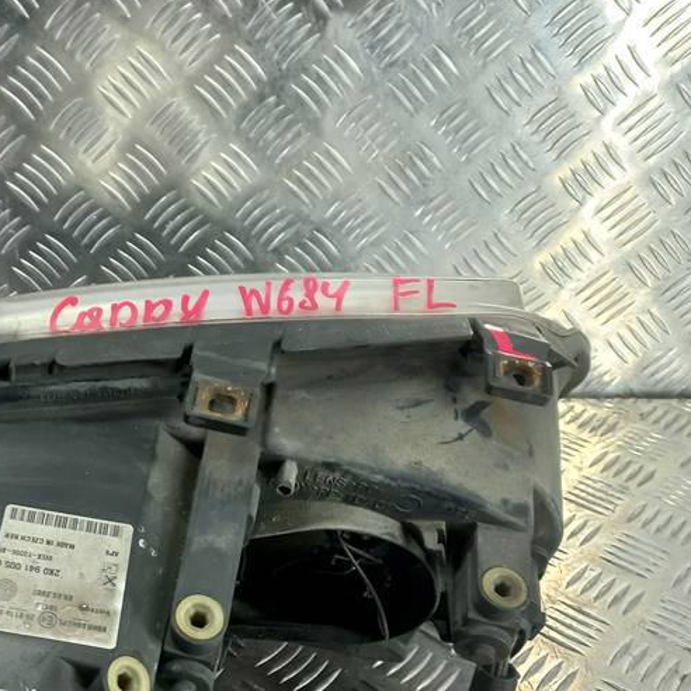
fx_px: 1039
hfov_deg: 35.6
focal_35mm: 46
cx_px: 142
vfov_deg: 36.4
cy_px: 466
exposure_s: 1/50
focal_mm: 4.6
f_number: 1.8
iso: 80
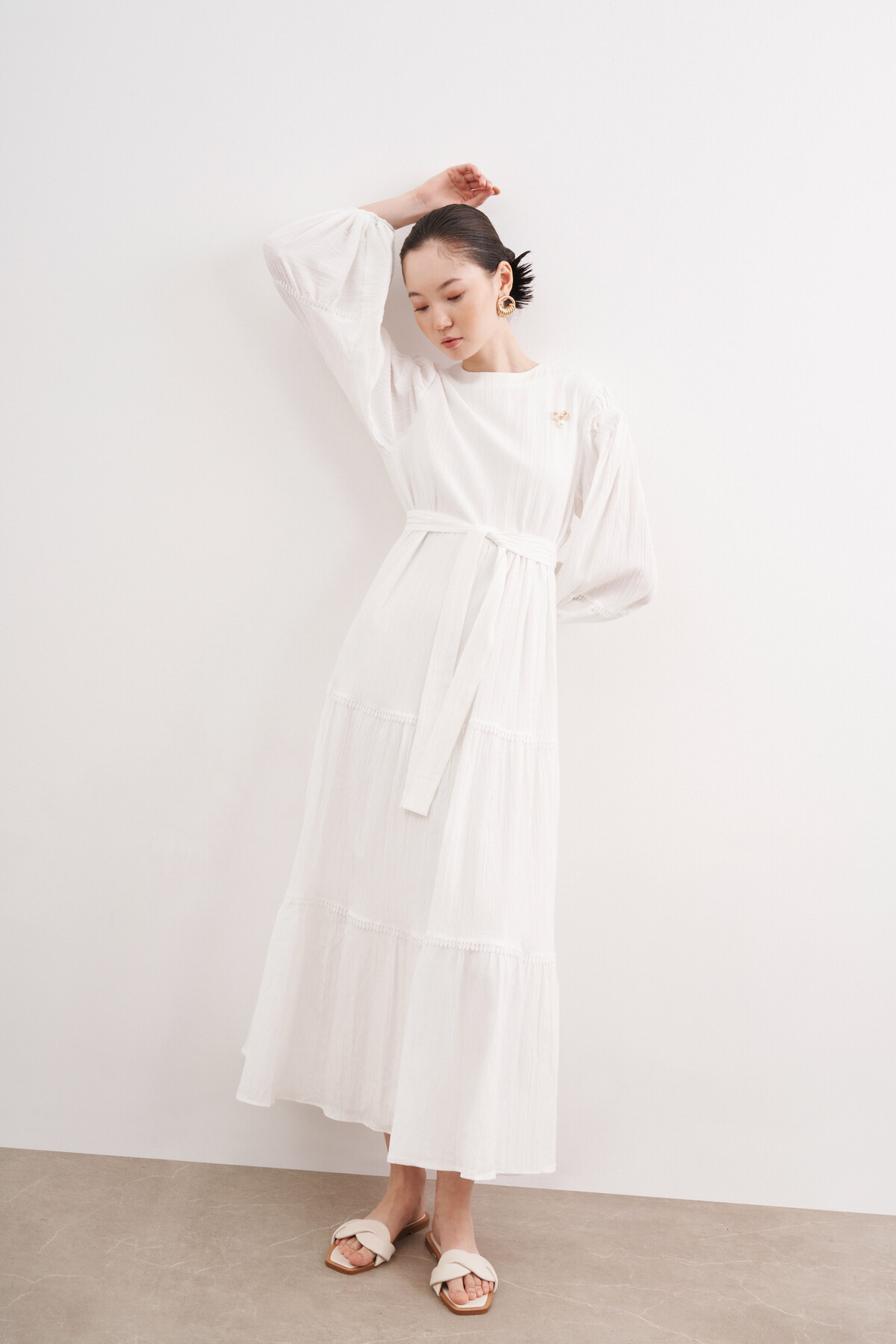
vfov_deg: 42.7
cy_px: 672
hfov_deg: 29.2
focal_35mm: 46
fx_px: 1717
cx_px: 448
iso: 400
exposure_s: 1/160
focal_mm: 46
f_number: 11
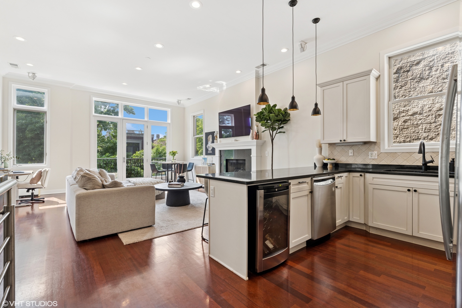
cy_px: 154
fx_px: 205
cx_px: 231
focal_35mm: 16
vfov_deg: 73.7
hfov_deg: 96.7
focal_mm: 16
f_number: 8
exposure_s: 1/80
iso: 320
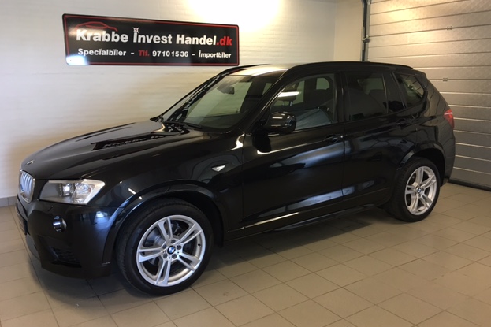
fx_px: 423
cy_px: 158
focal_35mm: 31
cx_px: 244
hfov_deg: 60.3
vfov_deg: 42.3
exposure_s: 1/33
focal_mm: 4.15
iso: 100
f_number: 2.2
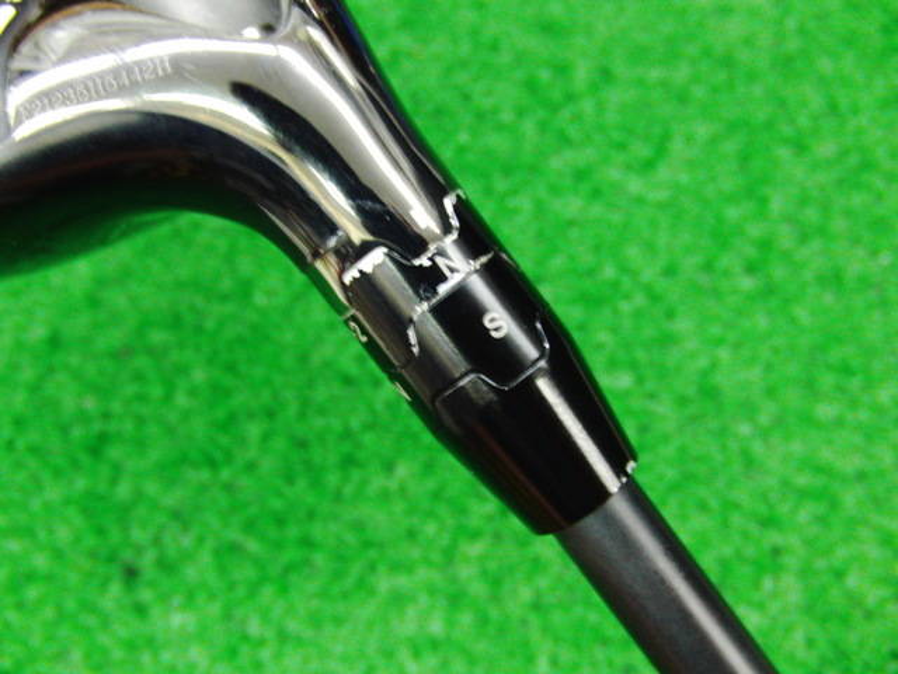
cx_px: 449
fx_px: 960
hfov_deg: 50.1
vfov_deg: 38.7
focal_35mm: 37
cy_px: 337
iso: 400
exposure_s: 1/15
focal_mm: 6.42
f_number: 3.6
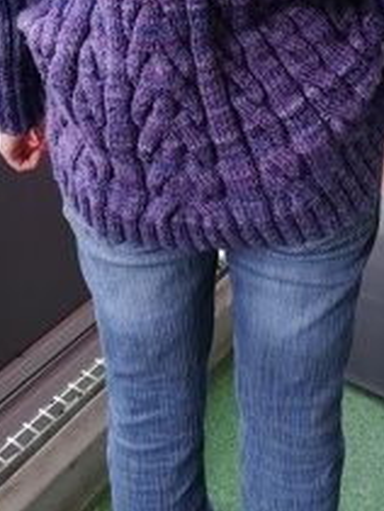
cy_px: 29
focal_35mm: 60
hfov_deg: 24.5
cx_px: 211
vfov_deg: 30.4
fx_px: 886
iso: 80
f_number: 2.2
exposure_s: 1/60
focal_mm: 3.81
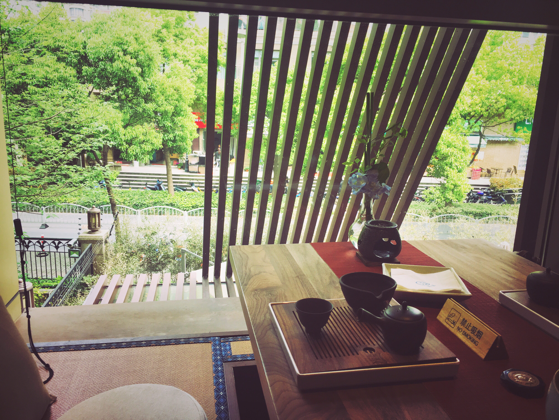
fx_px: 468
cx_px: 280
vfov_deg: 48.2
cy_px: 210
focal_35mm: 29
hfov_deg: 61.7
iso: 40
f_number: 2.2
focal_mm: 4.15
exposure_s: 1/100
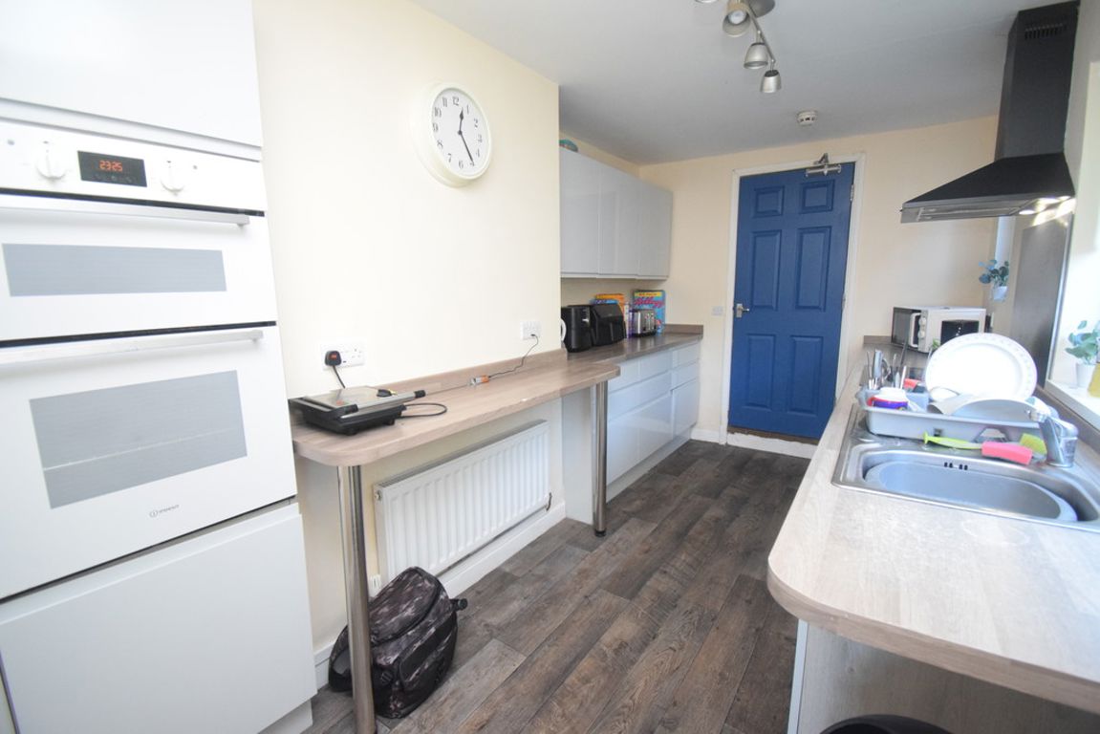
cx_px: 550
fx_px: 458
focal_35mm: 15
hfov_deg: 100.4
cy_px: 367
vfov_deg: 77.4
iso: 3600
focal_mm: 10
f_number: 4.5
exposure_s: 1/60
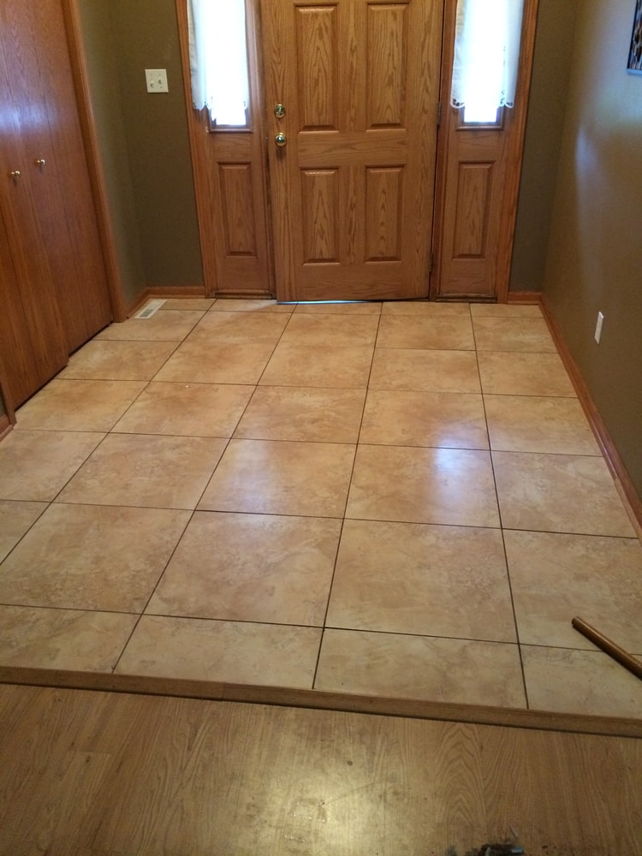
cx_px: 321
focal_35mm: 30
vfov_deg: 60.0
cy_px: 428
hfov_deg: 46.8
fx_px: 742
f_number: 2.2
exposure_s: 1/15
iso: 320
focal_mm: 4.12
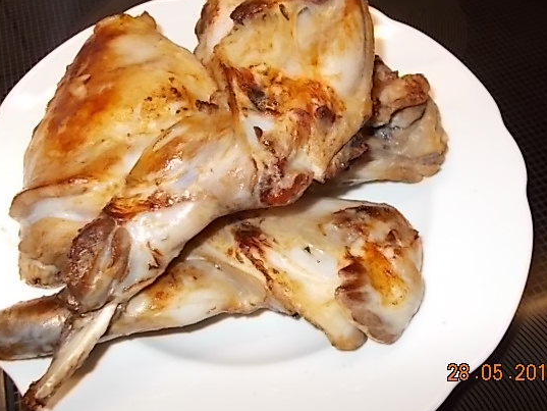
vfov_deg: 45.4
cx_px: 266
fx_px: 490
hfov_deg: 58.3
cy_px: 186
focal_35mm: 31
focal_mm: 4.6
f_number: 3.2
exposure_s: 1/25
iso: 200
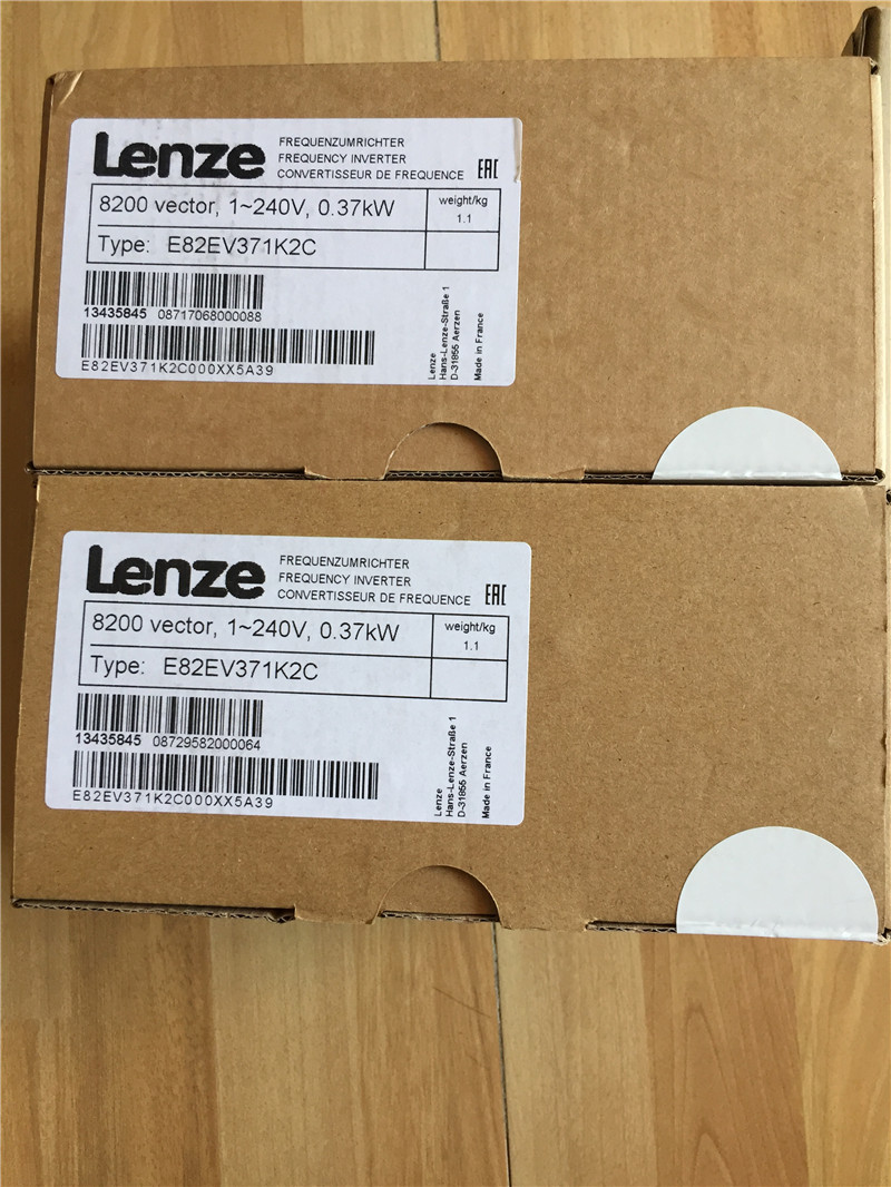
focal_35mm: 29
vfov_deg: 61.6
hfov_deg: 48.2
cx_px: 446
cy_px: 594
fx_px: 995
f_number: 2.2
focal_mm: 4.15
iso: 50
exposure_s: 1/33
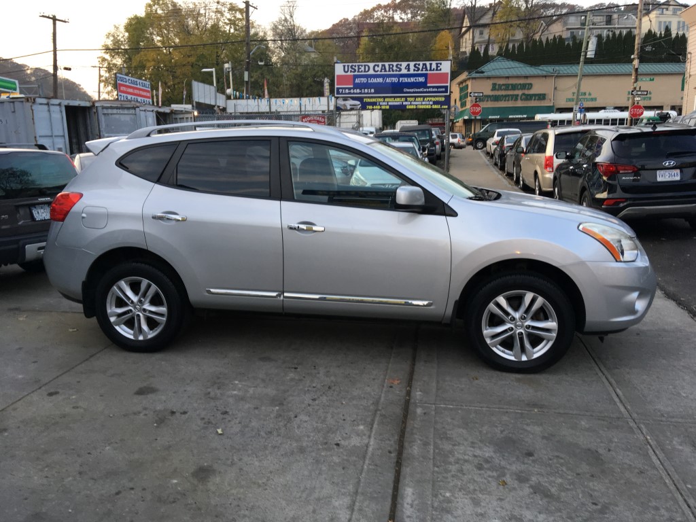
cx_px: 348
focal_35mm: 29
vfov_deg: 48.2
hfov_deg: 61.7
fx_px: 583
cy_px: 261
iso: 40
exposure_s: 1/120
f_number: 2.2
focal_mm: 4.15
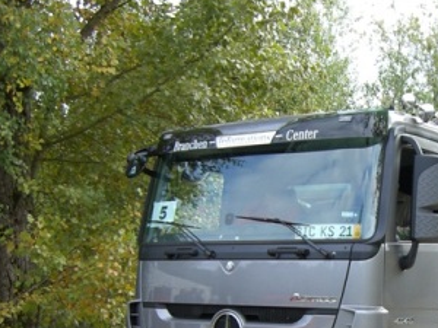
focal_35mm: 73
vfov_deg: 19.7
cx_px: 407
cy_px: 302
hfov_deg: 25.7
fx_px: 924
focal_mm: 6.2
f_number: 2.7
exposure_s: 1/320
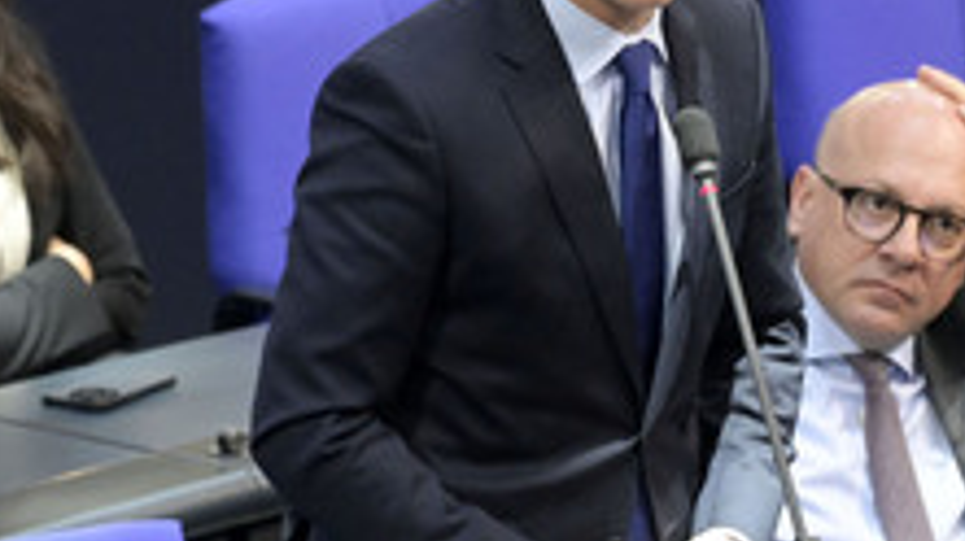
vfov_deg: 2.0
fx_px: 15855
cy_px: 253
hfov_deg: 3.5
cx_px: 627
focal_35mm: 620
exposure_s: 1/400
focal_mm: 290
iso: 8000
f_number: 5.6
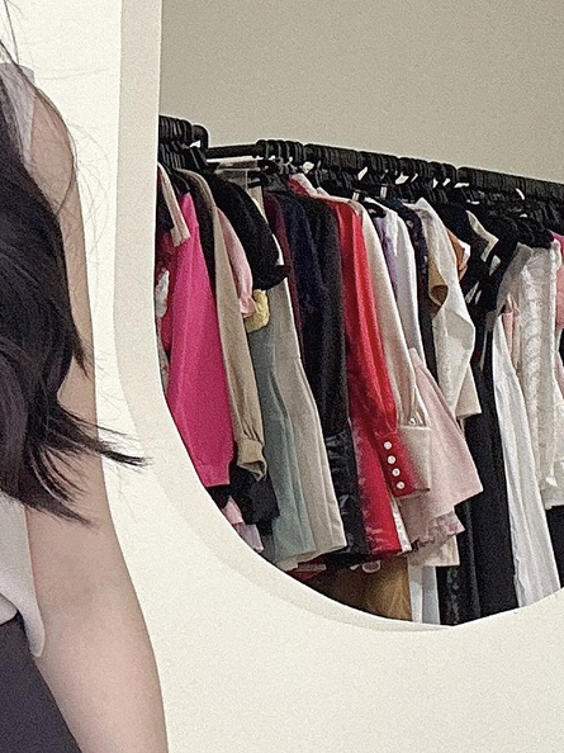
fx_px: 2022
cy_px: 629
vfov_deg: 20.8
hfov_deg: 14.7
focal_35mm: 93
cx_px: -303
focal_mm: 2.69
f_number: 1.9
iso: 80
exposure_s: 1/60
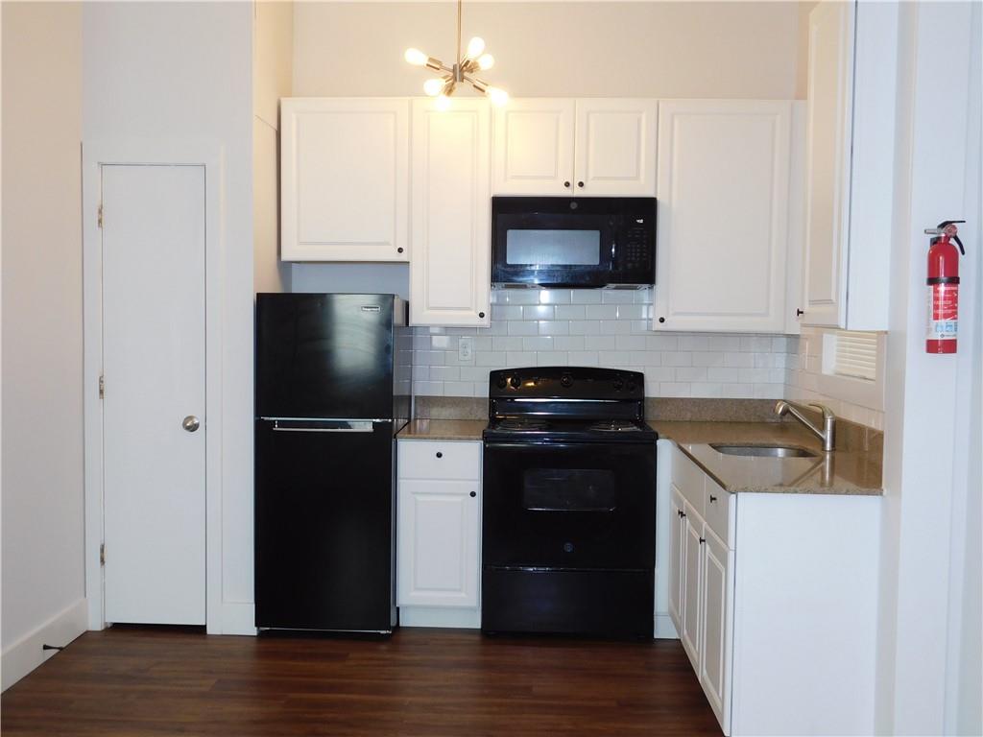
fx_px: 1022
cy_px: 368
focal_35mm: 36
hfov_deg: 51.4
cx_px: 492
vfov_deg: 39.7
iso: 200
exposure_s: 1/30
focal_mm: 6.3
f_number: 3.5
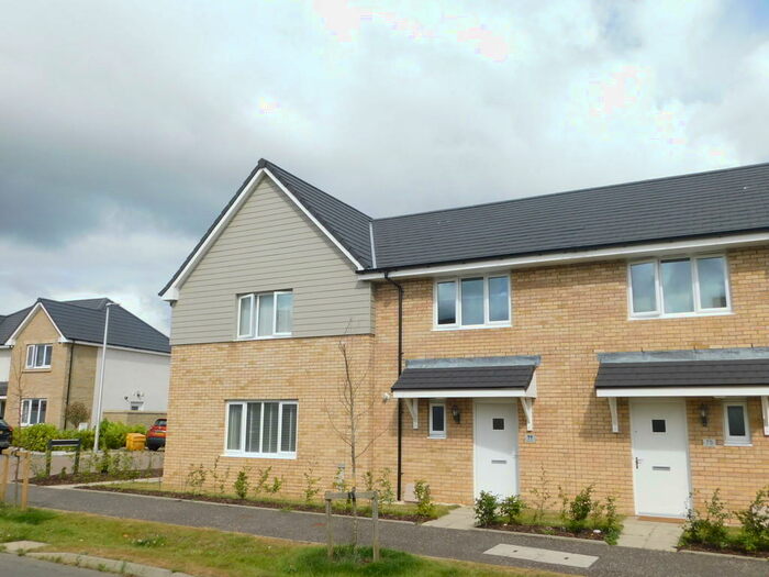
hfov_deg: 60.0
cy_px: 288
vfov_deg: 46.8
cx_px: 384
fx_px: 666
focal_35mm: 30
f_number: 3.2
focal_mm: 5.3
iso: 125
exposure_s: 1/1250
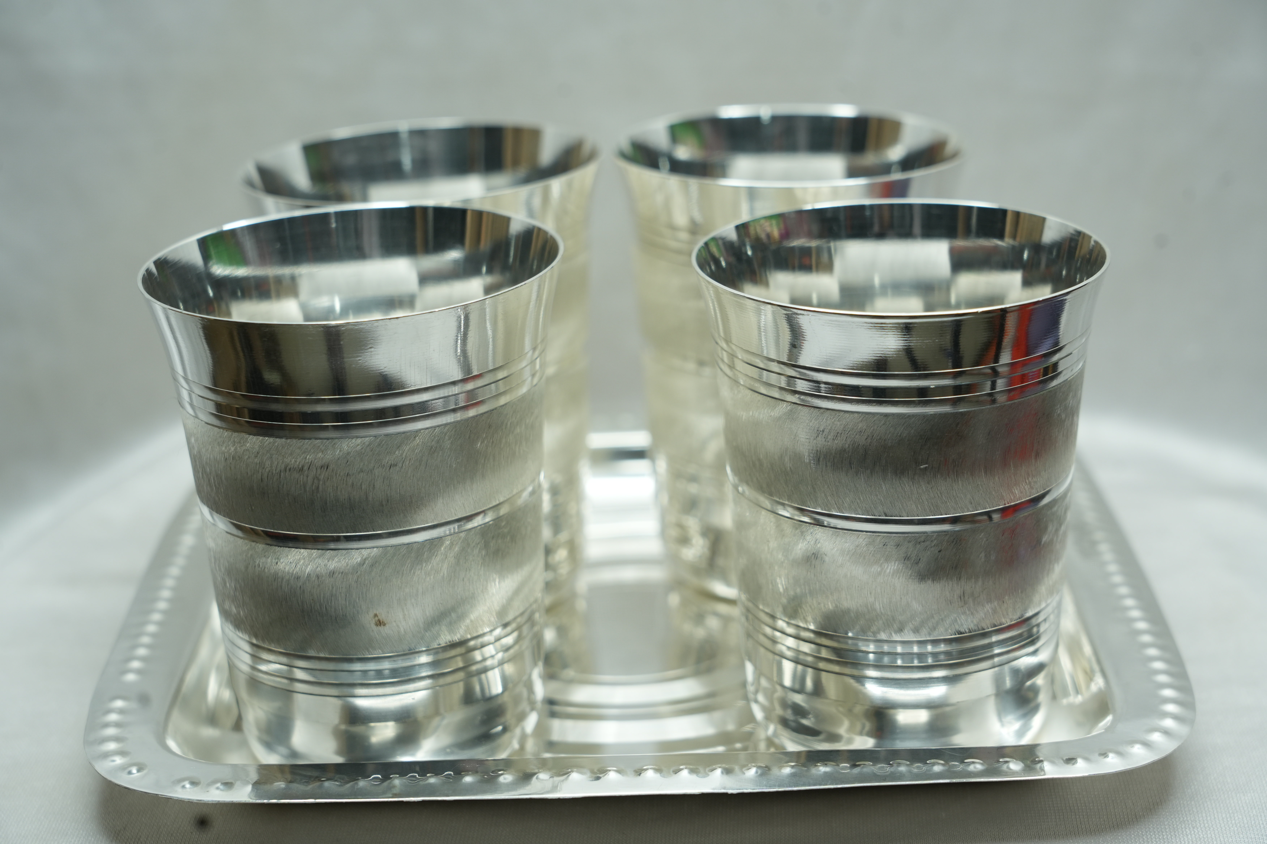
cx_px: 634
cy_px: 422
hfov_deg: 26.7
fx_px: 2675
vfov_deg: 17.9
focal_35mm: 76
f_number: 7.1
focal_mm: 76
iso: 320
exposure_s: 1/80
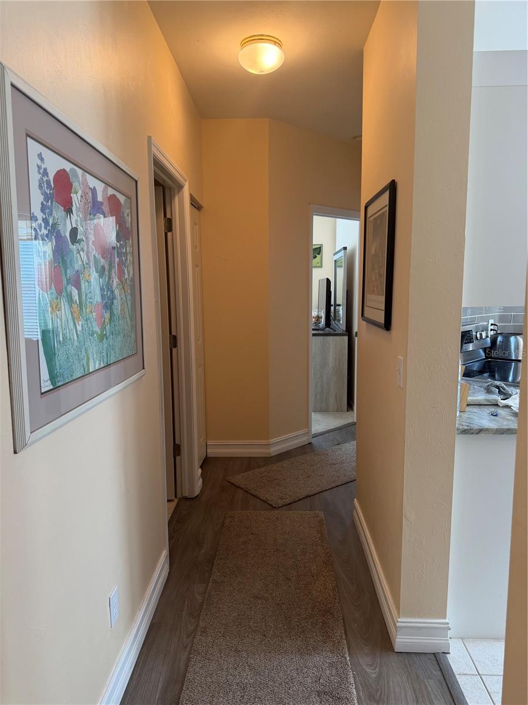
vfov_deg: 71.6
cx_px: 264
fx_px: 488
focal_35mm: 24
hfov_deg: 56.8
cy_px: 352
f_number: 1.78
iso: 160
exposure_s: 1/60
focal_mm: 6.76
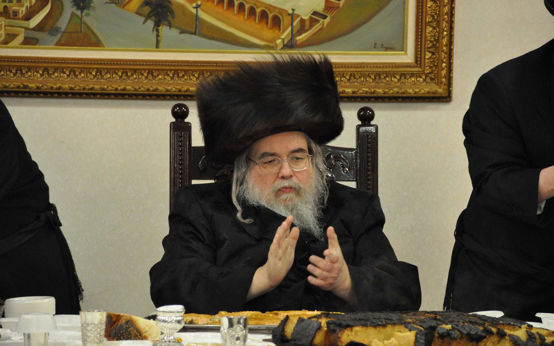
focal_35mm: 291
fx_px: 4393
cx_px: 277
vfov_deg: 4.5
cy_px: 176
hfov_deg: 7.2
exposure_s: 1/50
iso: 2000
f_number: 5.6
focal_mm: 190
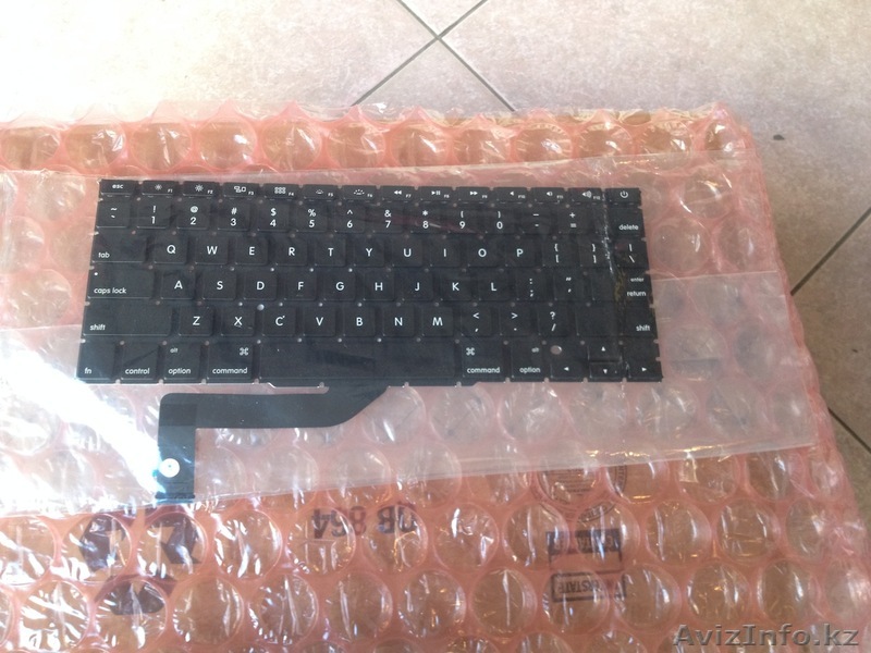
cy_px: 326
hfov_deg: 52.6
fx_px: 881
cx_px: 436
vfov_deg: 40.7
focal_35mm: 35
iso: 100
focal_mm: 4.28
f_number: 2.4
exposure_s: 1/20
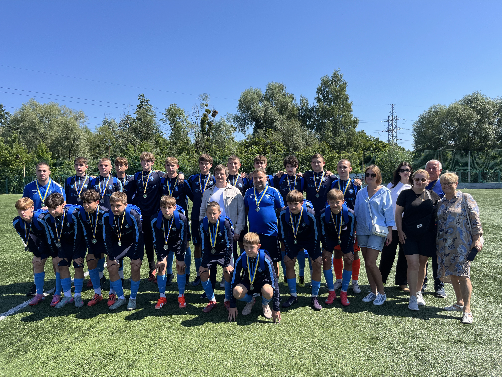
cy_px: 188
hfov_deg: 67.3
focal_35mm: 26
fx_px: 377
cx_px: 251
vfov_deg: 53.1
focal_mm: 5.1
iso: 50
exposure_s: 1/1748
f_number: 1.6
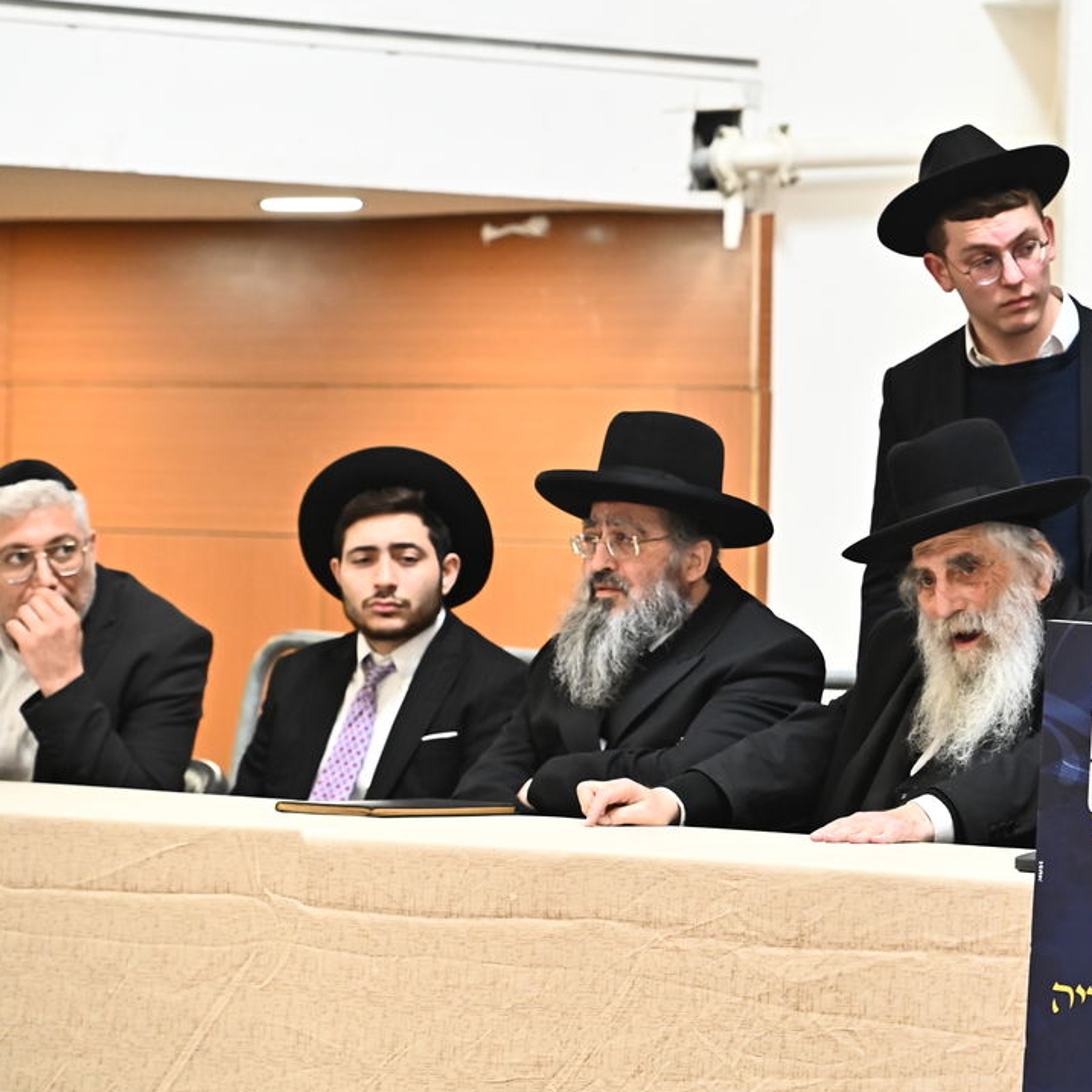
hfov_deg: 8.8
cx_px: 963
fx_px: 7102
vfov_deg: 8.8
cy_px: 410
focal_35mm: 199
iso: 3200
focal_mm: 120
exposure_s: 1/160
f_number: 5
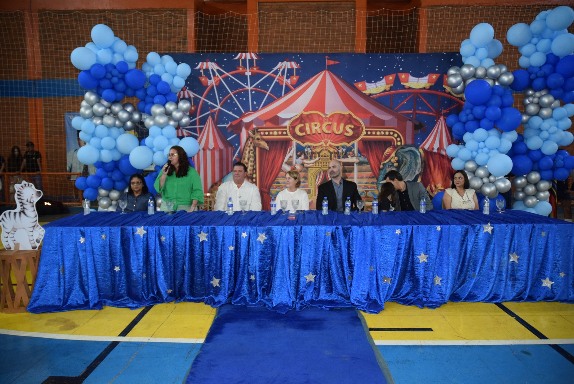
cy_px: 192
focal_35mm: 27
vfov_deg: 48.0
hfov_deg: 67.3
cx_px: 287
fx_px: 431
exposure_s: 1/60
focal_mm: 18
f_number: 3.5
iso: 1400
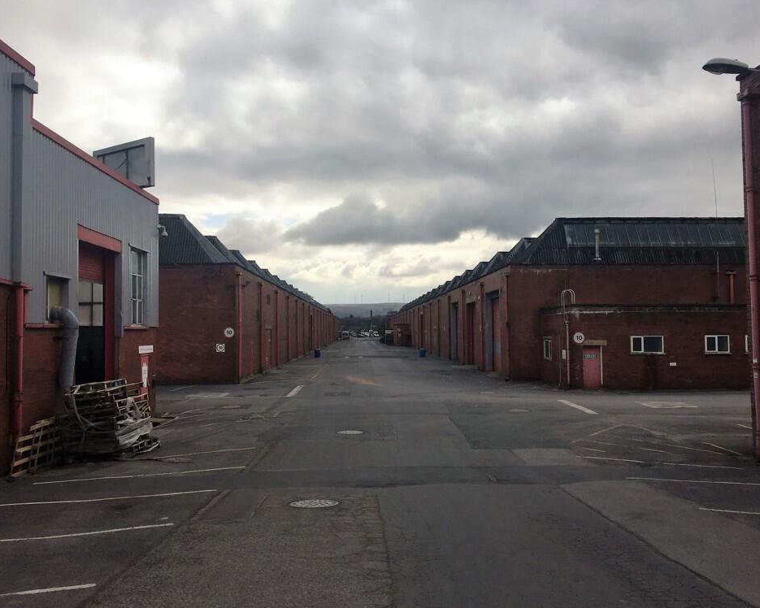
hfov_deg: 57.1
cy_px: 310
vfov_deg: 47.1
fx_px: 697
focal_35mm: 31
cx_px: 401
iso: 32
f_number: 2.2
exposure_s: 1/3049
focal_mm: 4.15
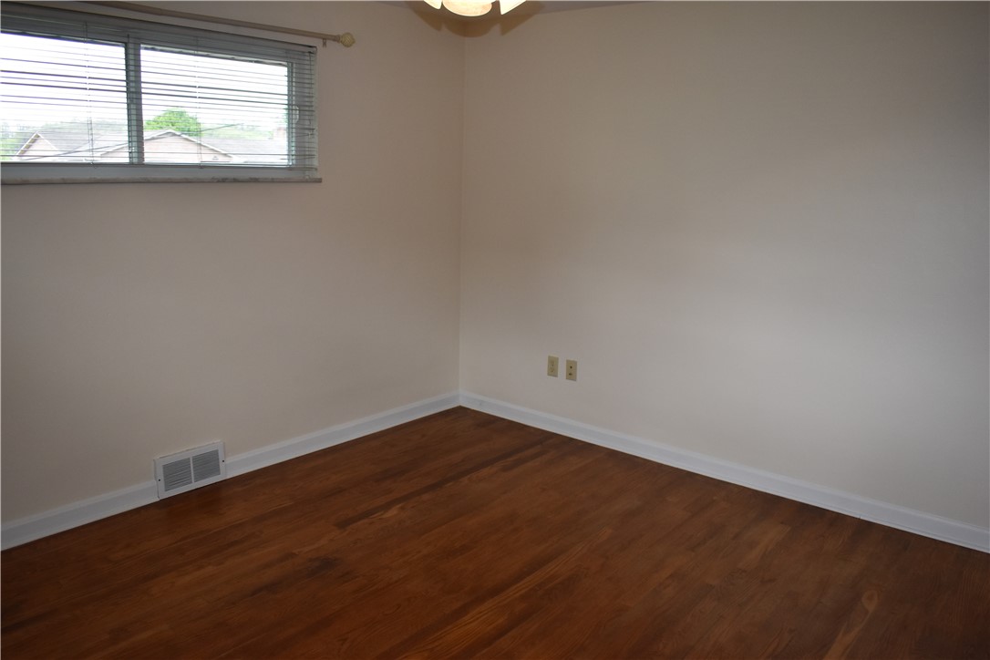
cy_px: 330
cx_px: 495
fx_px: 742
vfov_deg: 47.9
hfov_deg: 67.4
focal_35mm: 27
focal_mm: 18
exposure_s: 1/200
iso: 800
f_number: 4.5
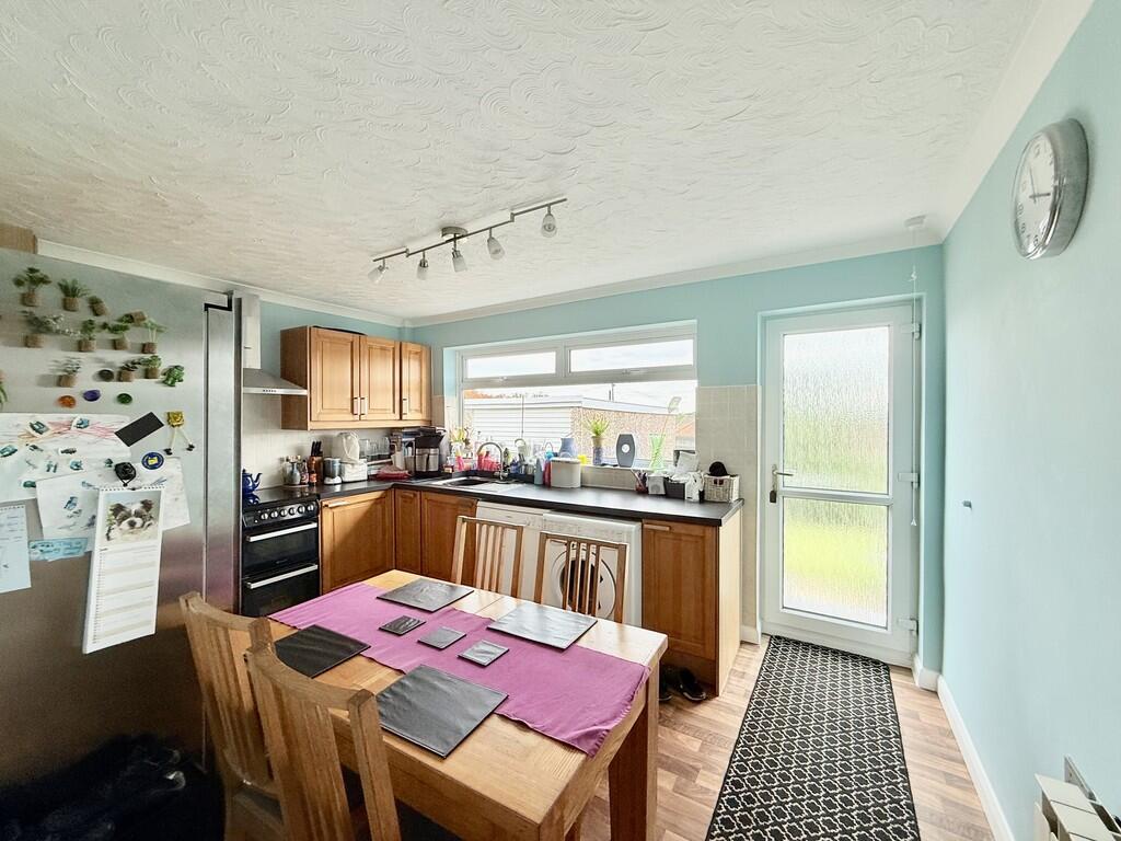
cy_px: 420
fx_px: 453
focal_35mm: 14
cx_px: 560
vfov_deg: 85.7
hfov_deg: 102.1
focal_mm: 2.22
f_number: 2.2
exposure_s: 1/187
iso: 64
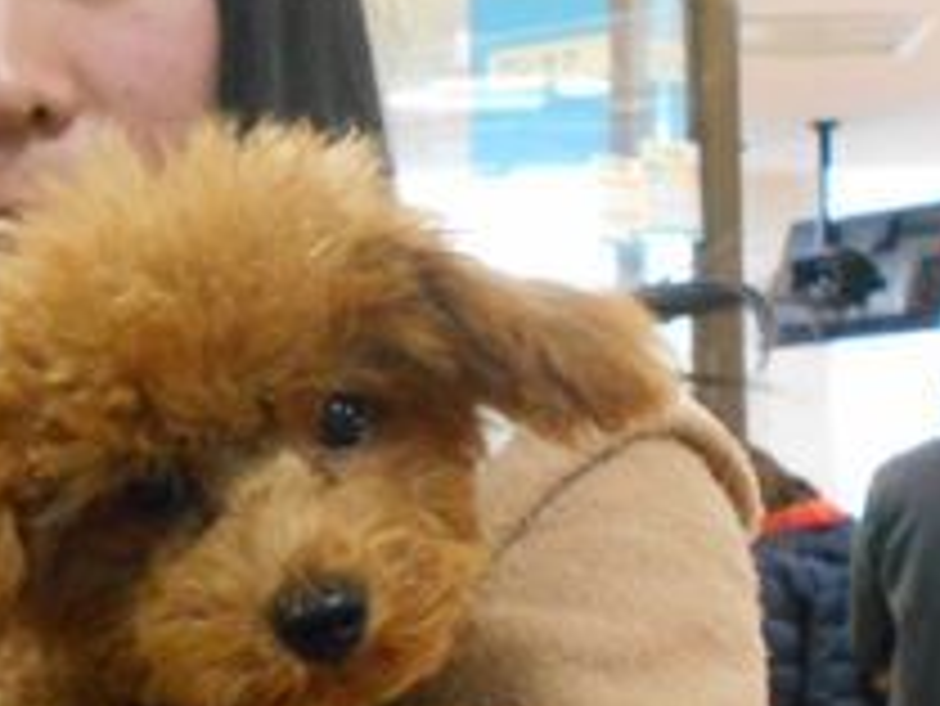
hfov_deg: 22.4
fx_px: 2337
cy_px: 409
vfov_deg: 17.2
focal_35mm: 86
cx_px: 184
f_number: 3.4
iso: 800
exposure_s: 1/100
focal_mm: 5.1
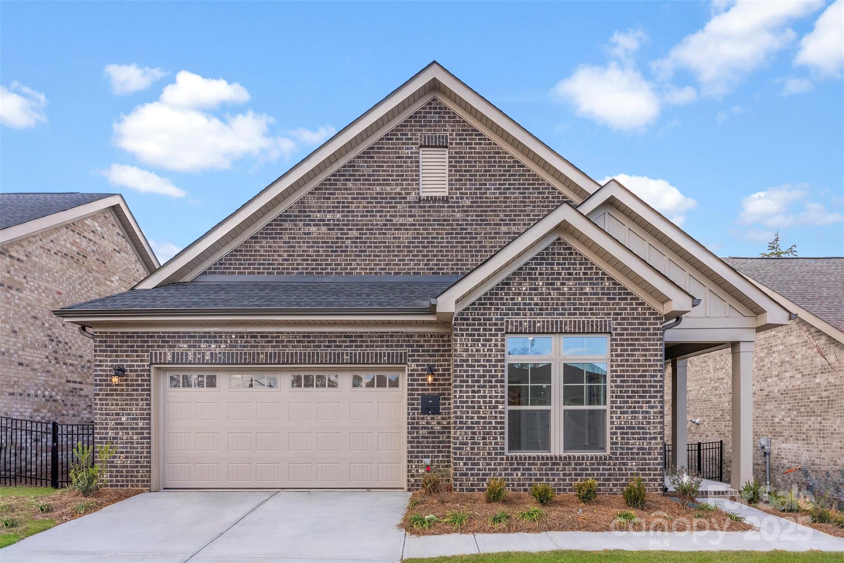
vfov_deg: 66.0
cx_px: 422
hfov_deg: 88.4
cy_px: 282
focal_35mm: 18
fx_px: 434
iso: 2000
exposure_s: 1/800
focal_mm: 18.5
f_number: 9
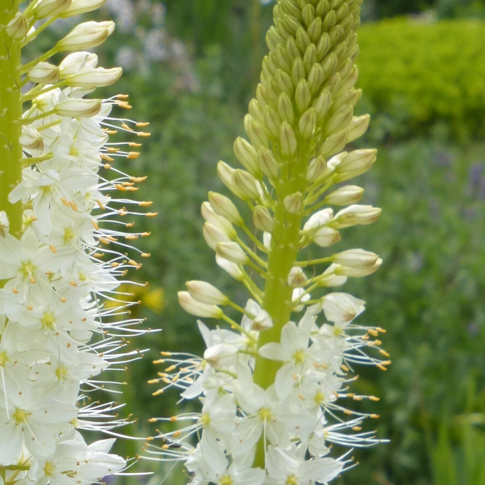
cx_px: 163
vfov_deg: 4.6
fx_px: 6055
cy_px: 246
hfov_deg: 4.6
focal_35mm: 382
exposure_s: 1/400
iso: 100
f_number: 5.4
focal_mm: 24.4
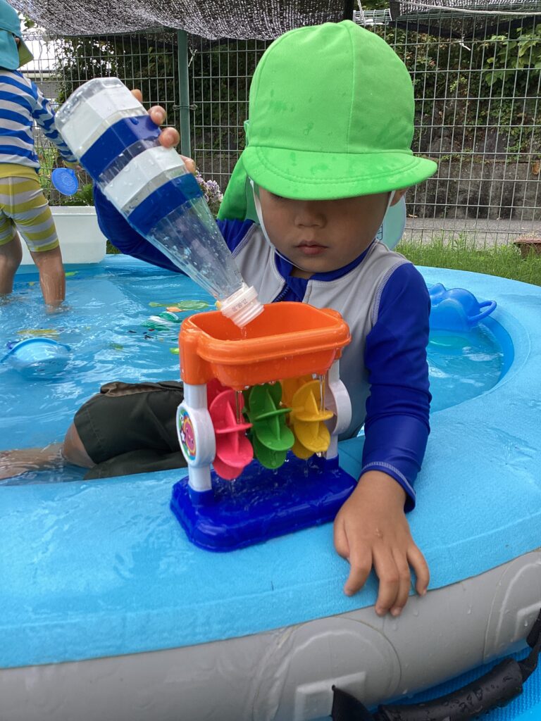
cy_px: 360
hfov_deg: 45.4
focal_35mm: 31
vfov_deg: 58.4
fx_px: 646
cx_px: 270
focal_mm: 3.3
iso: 25
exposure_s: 1/231
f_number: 2.4
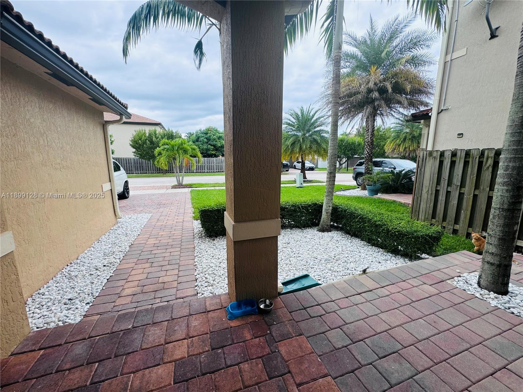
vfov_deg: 85.7
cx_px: 262
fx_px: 212
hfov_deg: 102.1
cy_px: 196
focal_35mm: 14
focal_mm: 2.22
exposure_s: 1/409
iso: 40
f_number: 2.2
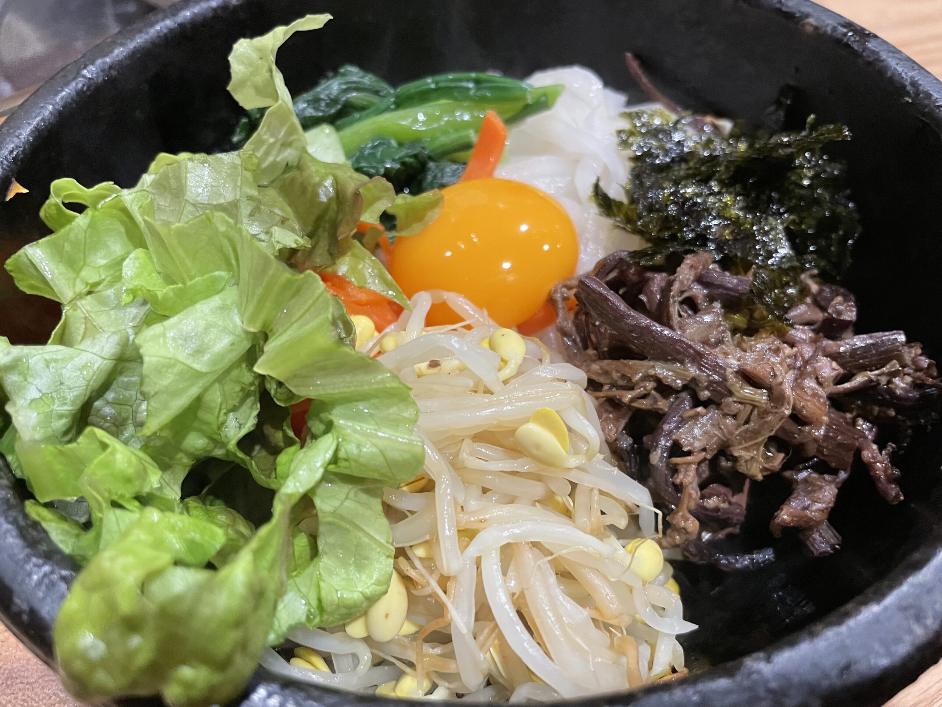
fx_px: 708
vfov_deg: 53.1
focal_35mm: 26
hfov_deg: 67.3
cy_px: 354
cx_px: 471
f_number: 1.6
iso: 320
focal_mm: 4.2
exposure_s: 1/60
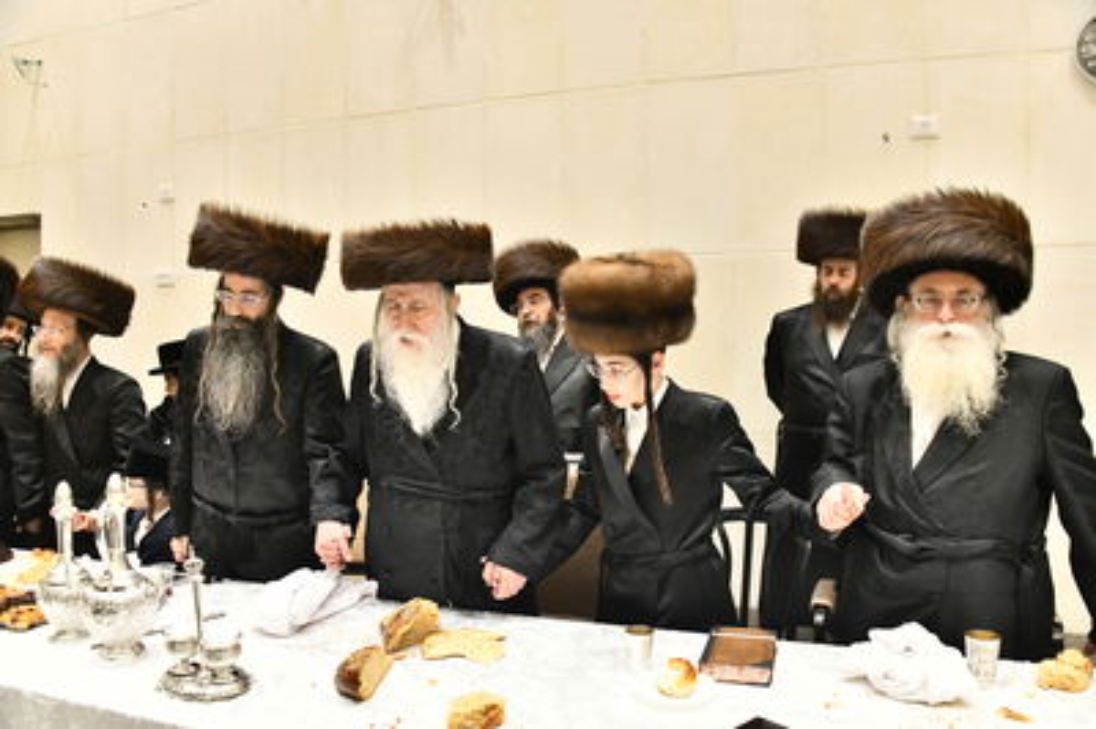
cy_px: 364
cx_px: 548
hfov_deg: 65.5
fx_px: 852
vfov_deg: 46.3
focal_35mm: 28
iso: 3200
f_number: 5.6
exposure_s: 1/250
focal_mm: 28
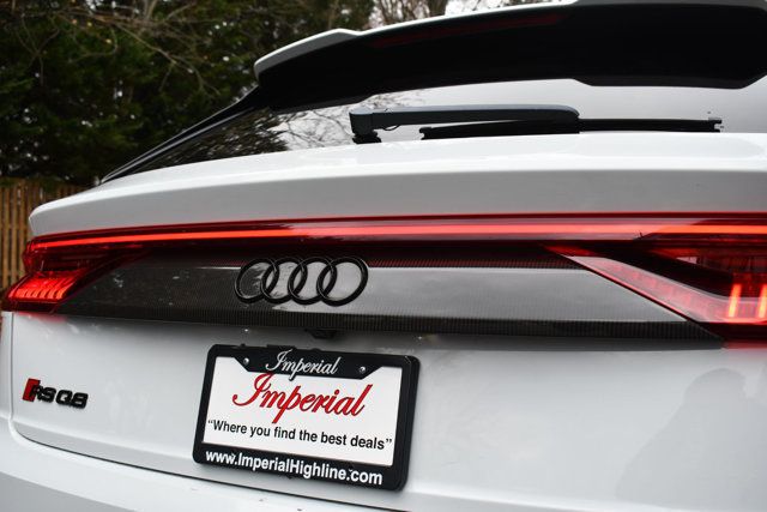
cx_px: 384
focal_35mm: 36
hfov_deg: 53.1
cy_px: 256
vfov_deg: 36.9
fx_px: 767
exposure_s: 1/250
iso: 360
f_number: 5.6
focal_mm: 24
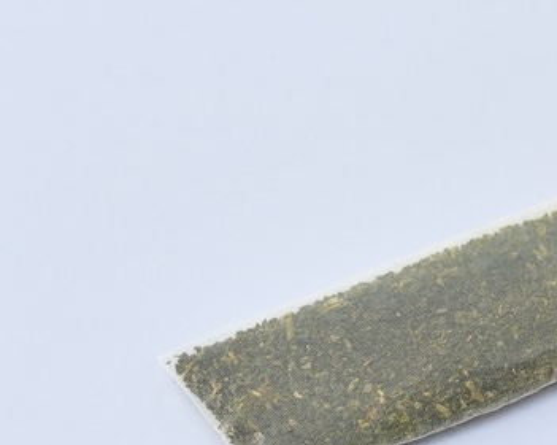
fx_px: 3968
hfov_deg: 8.0
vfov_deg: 6.4
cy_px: 225
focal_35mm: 241
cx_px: 565
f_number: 11
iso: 160
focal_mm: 90
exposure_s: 1/125
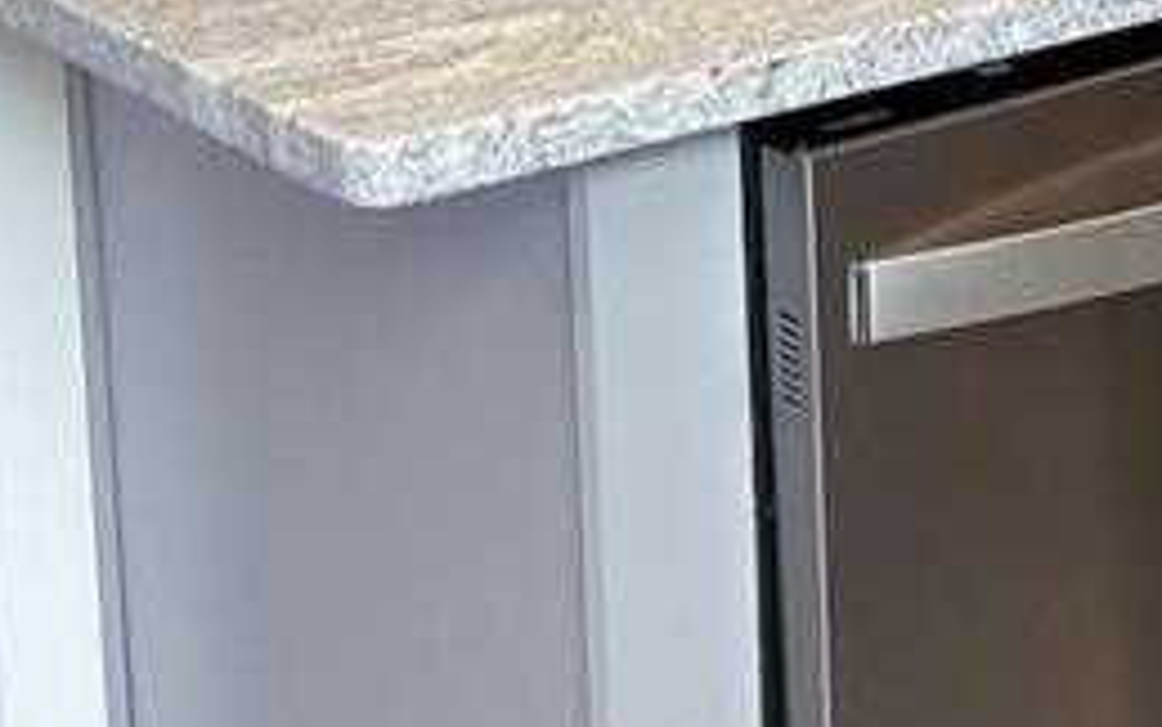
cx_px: 1920
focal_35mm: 109
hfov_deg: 16.7
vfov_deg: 11.4
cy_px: -440
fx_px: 3453
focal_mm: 5.1
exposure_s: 1/120
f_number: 1.6
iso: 100
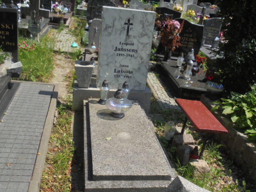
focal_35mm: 38
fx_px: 281
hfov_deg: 49.0
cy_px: 96
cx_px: 128
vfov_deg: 37.7
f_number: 4.2
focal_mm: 6.9
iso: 100
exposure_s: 1/640
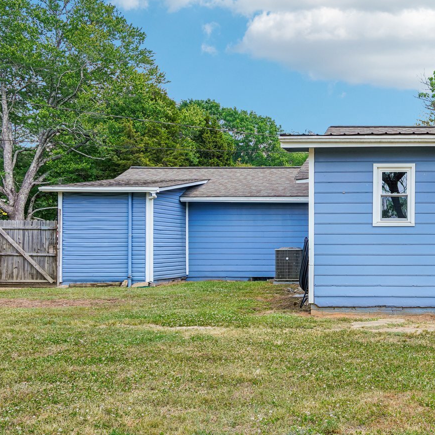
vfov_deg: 40.0
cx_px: 421
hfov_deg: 36.5
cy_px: 239
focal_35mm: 42
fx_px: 597
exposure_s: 1/60
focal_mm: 21
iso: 100
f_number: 8
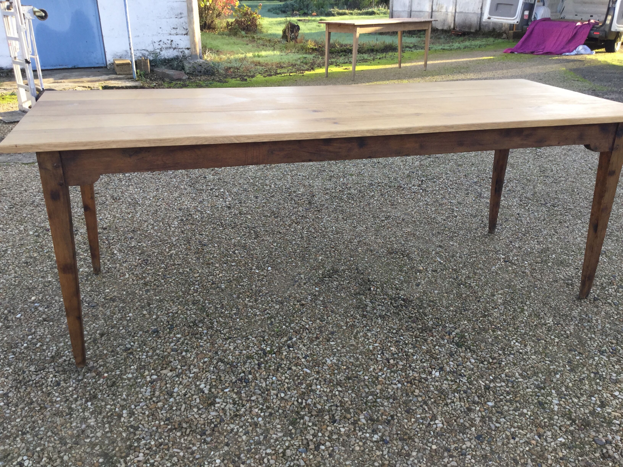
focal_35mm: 31
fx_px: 558
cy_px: 234
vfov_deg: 45.4
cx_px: 312
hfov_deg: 58.4
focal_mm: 3.3
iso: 25
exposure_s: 1/100
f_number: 2.4
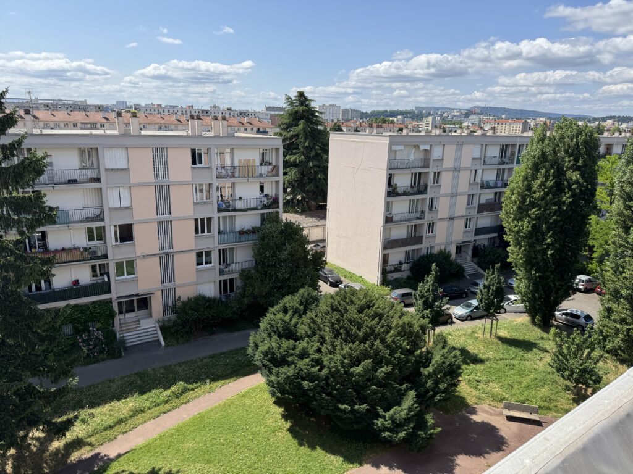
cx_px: 316
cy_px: 237
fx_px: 439
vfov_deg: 56.8
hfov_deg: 71.6
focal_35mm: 24
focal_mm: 6.76
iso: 80
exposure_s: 1/4049
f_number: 1.78
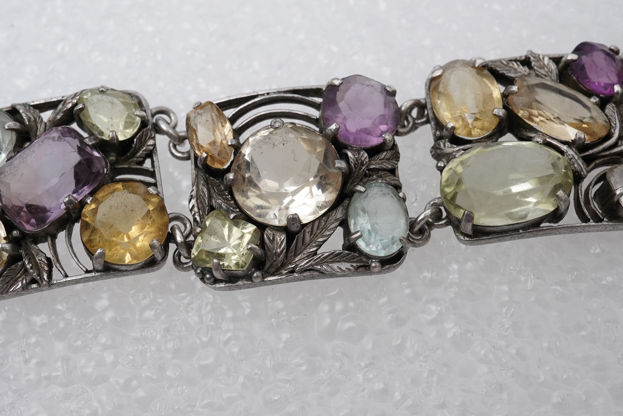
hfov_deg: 39.6
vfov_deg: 27.0
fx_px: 865
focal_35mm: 50
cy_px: 214
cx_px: 309
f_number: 22
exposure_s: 1/125
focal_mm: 30
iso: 500
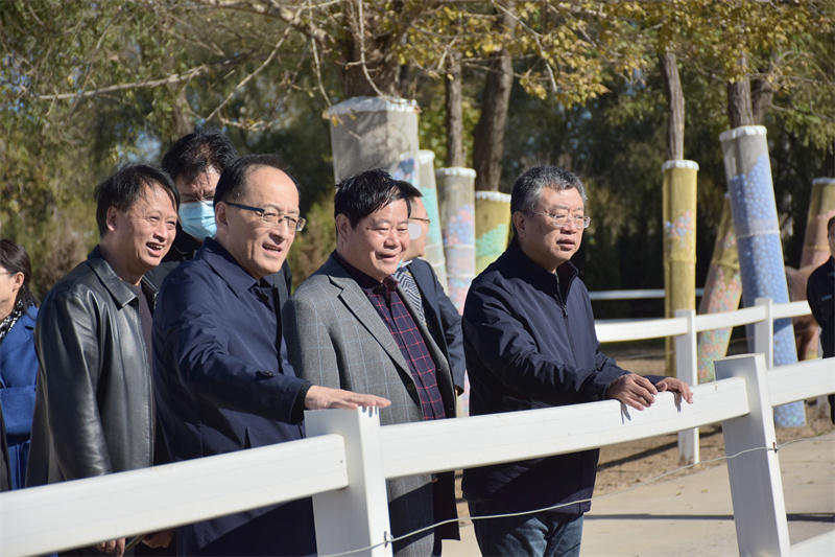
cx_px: 418
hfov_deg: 15.2
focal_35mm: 135
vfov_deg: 10.2
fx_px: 3130
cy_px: 278
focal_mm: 90
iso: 200
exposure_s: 1/2000
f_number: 5.3
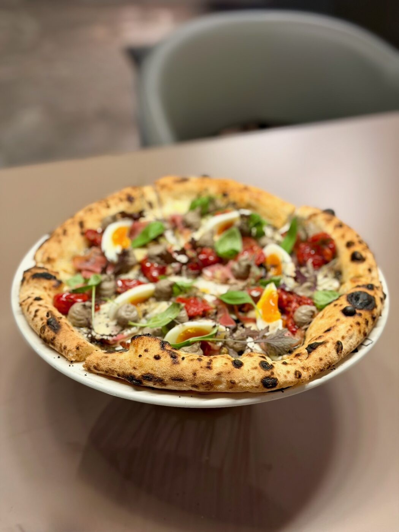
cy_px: 266
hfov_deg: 30.3
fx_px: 738
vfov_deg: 39.7
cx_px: 200
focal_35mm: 48
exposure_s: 1/50
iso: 200
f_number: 1.78
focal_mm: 6.76
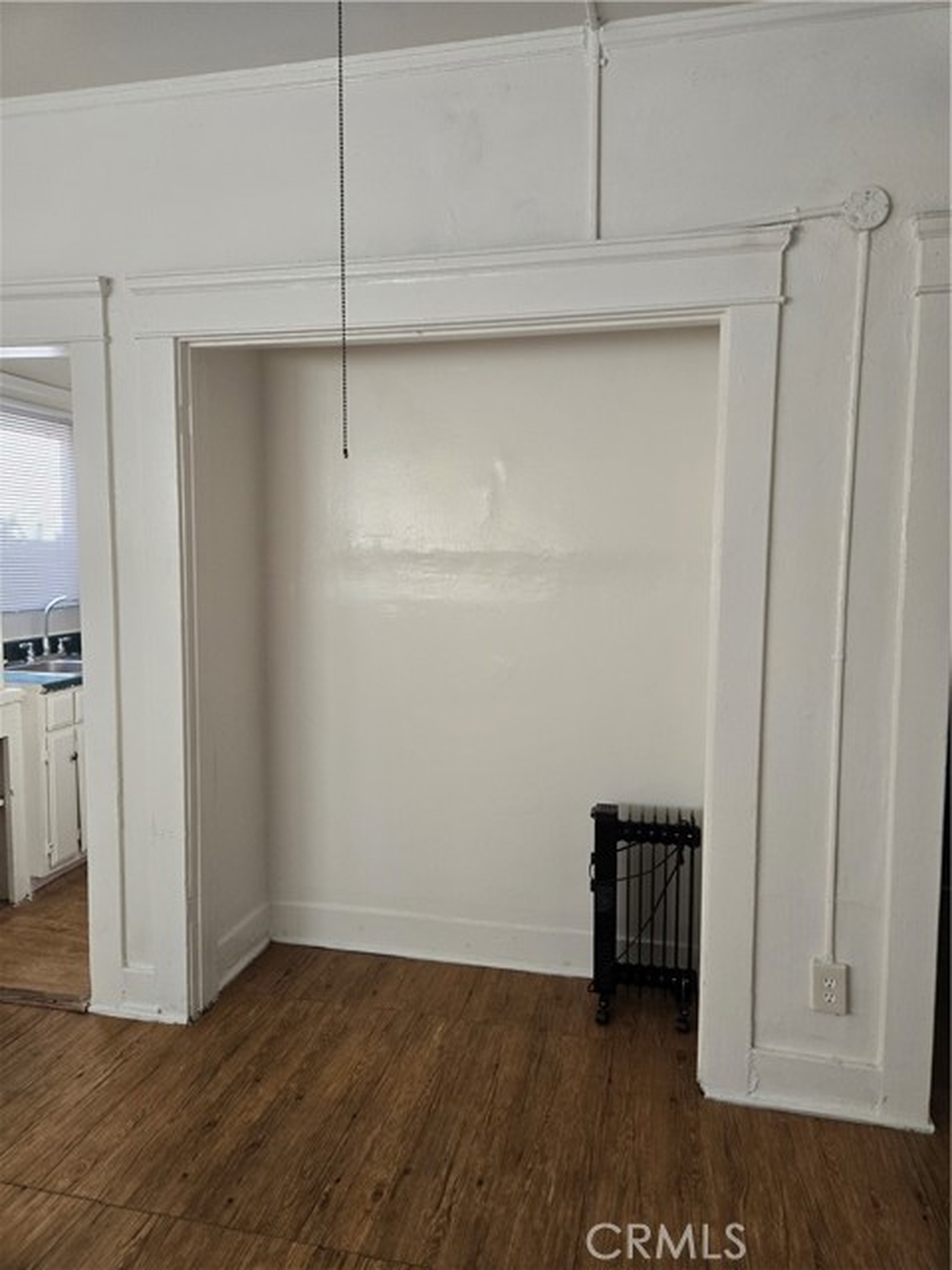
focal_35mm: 23
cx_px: 476
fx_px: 843
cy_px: 635
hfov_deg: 58.9
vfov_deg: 73.9
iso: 200
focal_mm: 5.4
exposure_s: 1/180
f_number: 1.8
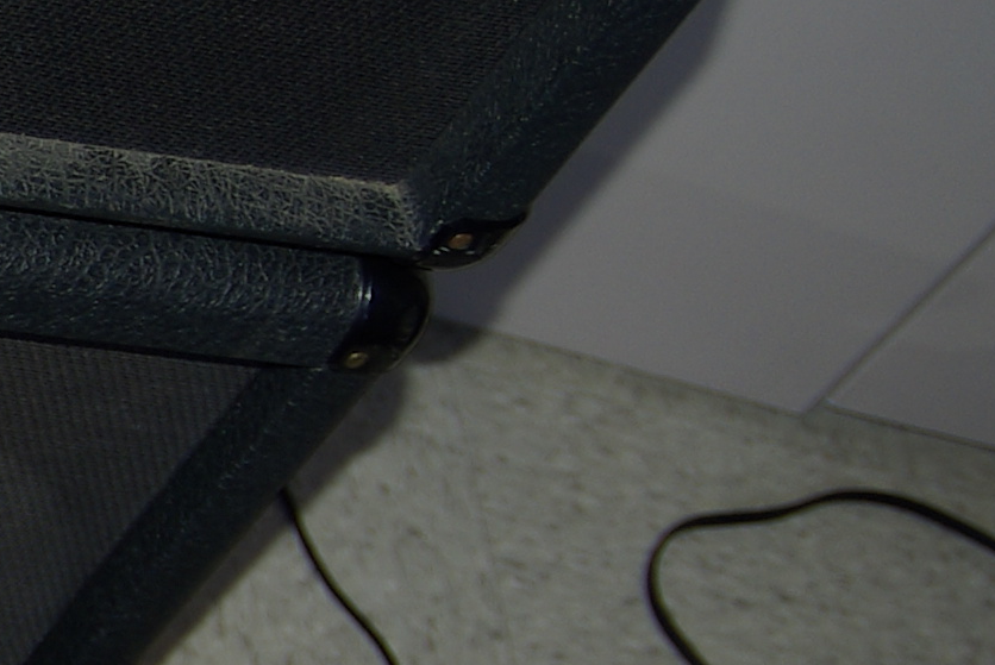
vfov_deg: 9.9
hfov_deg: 13.4
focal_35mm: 139
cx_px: -741
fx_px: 3845
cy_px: 475
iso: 100
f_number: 2.8
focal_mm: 20
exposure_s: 1/30
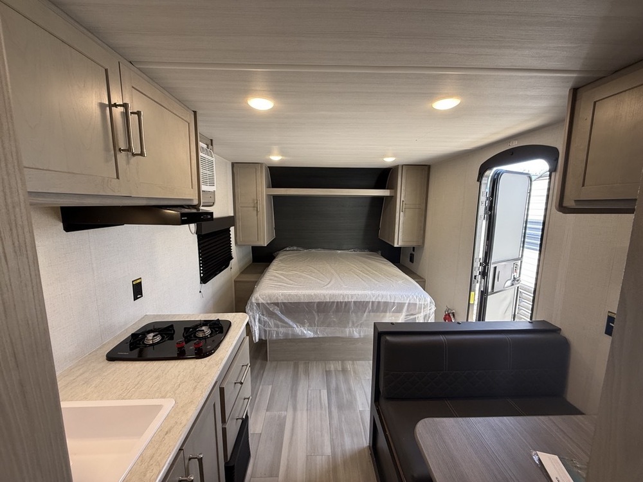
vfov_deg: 85.7
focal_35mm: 14
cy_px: 241
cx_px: 322
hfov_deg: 102.1
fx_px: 260
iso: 160
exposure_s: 1/99
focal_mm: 2.22
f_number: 2.2
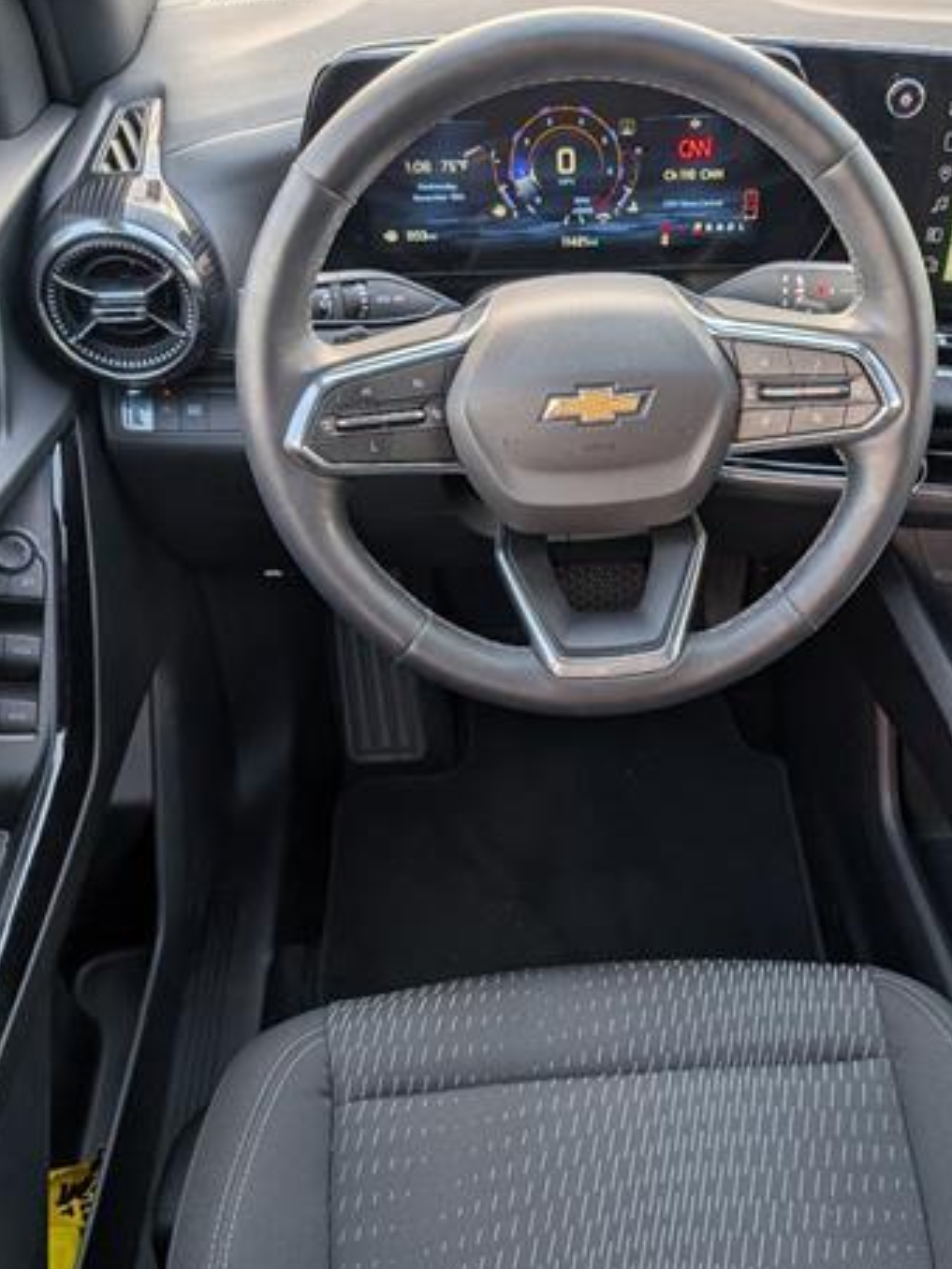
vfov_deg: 53.9
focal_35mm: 34
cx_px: 615
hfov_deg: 41.4
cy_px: 657
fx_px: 1247
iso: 20
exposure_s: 1/435
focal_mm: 6.9
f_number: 1.68
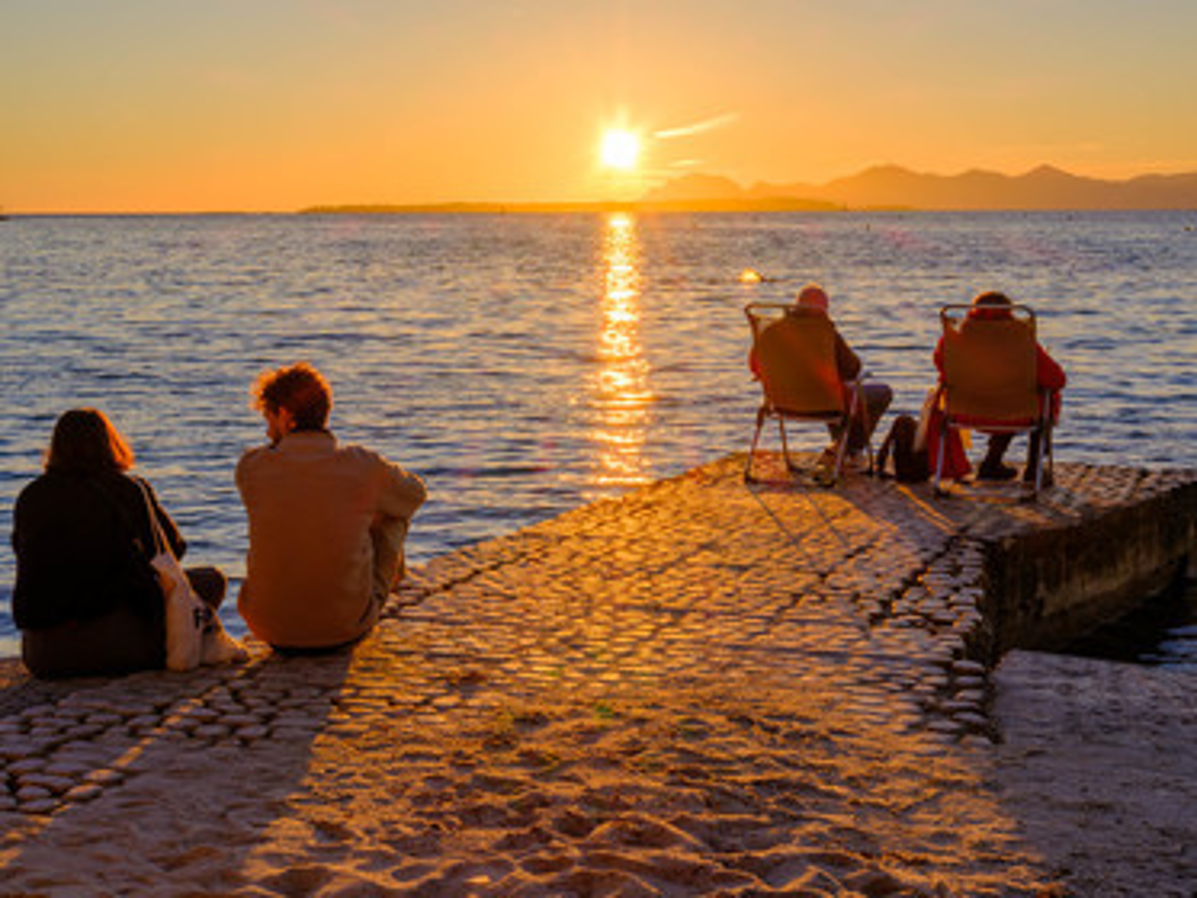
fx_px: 1730
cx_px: 598
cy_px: 449
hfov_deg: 38.2
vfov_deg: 29.1
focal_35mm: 50
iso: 320
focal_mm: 63
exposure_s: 1/20
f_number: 32
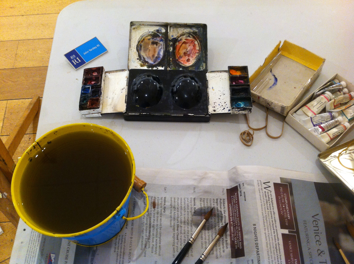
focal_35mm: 35
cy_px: 132
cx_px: 177
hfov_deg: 52.7
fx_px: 357
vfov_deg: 40.6
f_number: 2.8
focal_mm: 3.85
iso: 160
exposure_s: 1/15
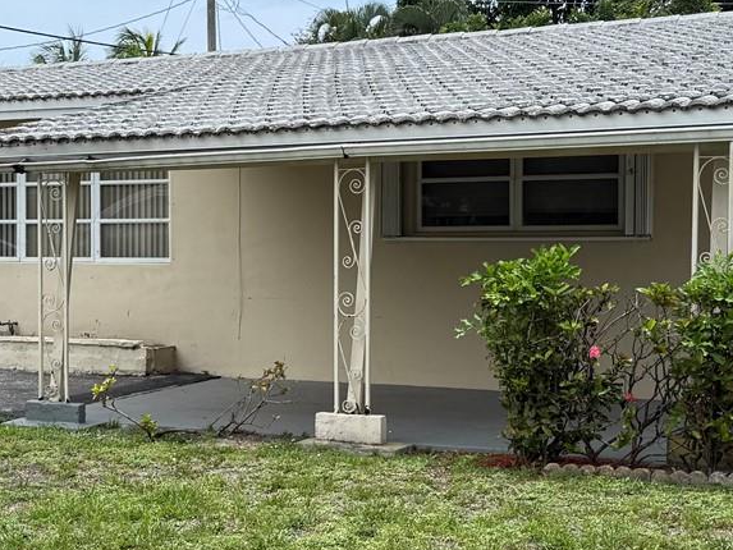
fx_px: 1419
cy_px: 269
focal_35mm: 67
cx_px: 242
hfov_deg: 28.8
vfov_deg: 21.9
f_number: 1.78
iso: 80
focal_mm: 6.76
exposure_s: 1/3145
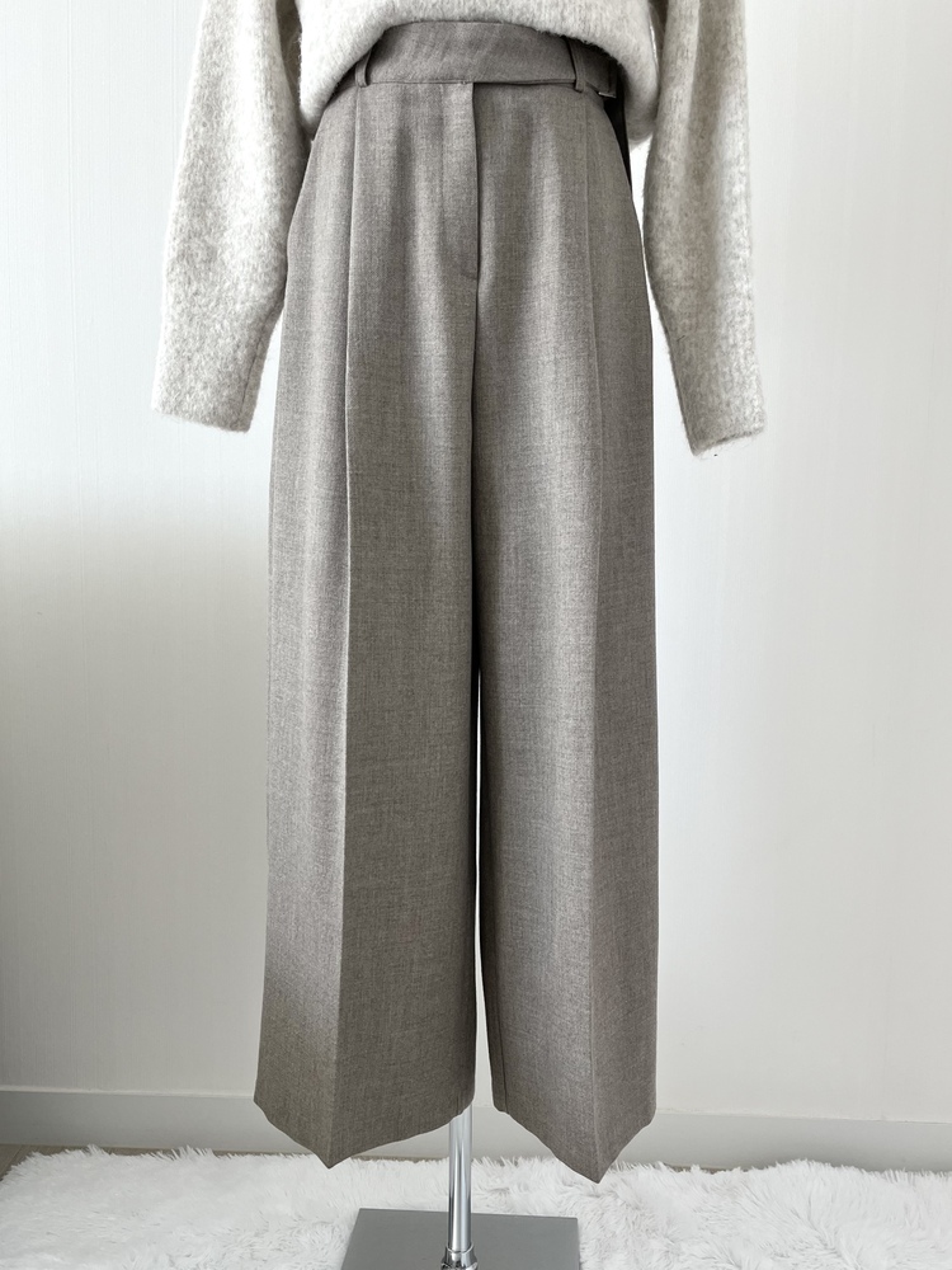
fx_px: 953
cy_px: 635
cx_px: 476
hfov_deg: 53.1
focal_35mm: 26
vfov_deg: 67.3
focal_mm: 5.1
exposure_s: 1/121
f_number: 1.6
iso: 125
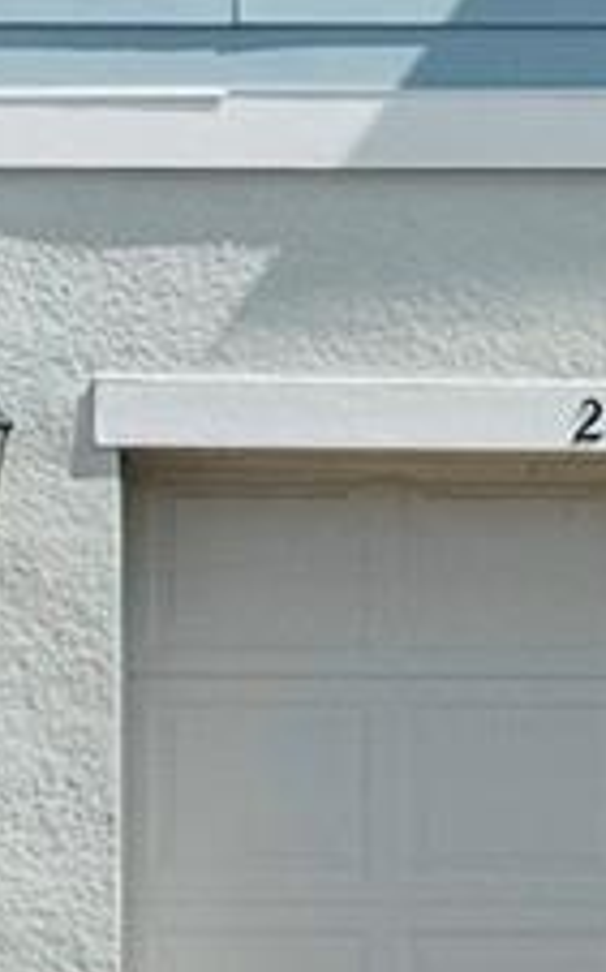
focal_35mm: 270
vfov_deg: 7.8
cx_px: 185
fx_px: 7144
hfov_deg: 4.9
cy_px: 366
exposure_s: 1/6410
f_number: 1.78
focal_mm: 6.76
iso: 64
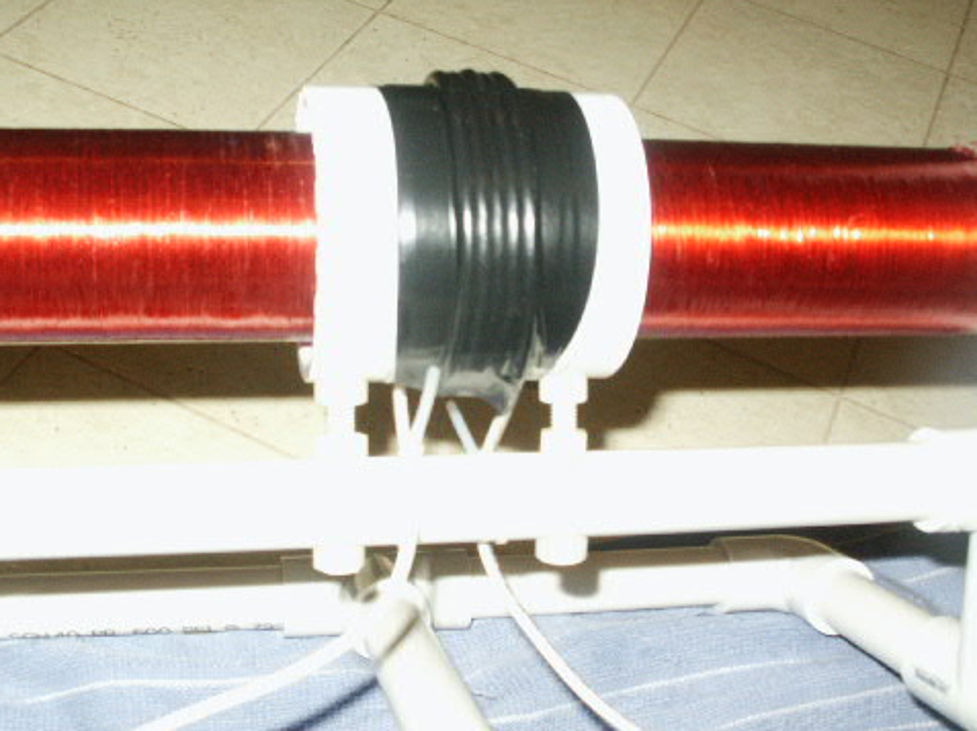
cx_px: 406
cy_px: 389
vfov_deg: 30.8
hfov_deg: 40.3
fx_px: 1326
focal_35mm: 47
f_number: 6.7
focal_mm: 7.19
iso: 200
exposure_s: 1/45
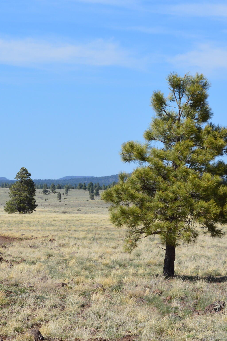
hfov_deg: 8.5
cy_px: 187
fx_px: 1514
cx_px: -18
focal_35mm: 160
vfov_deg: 12.8
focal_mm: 55
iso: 280
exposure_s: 1/500
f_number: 11
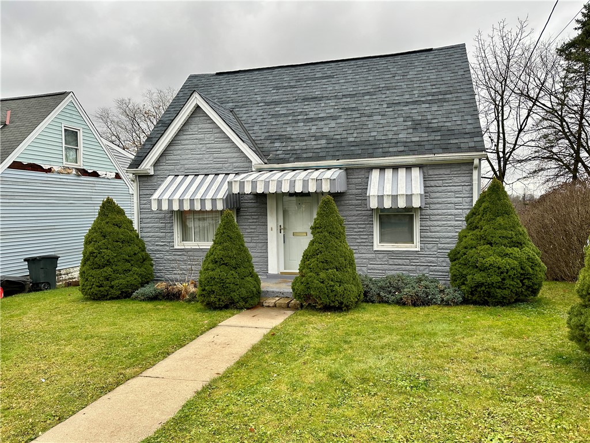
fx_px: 409
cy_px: 222
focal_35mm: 24
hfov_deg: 71.6
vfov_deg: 56.8
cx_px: 295
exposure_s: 1/193
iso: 64
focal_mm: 6.86
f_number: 1.78
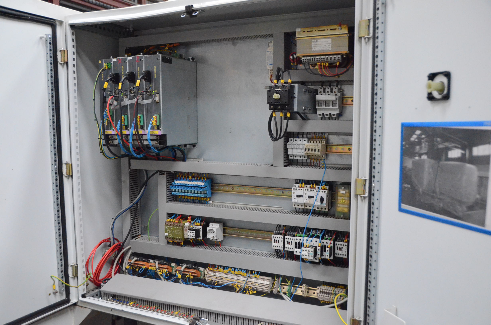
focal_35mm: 33
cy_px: 162
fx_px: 449
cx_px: 246
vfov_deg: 39.8
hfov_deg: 57.3
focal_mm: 22
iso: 6400
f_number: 3.8
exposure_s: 1/800
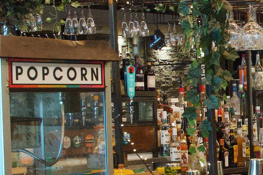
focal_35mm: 141
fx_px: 1030
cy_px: 140
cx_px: 349
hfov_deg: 13.9
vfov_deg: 9.7
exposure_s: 1/30
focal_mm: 16
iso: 2500
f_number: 8
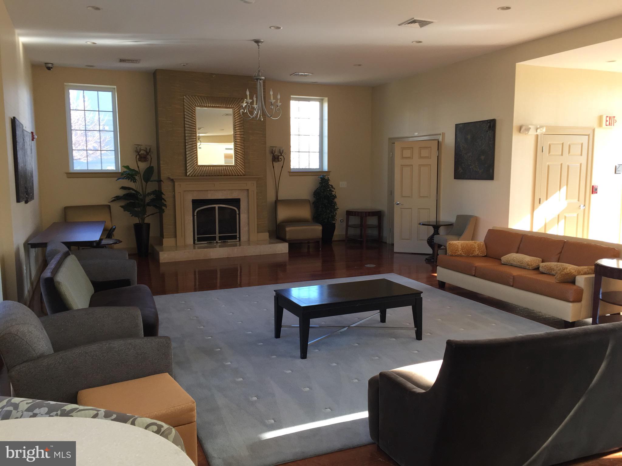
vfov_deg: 48.2
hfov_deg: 61.7
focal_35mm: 29
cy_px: 233
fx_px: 521
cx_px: 311
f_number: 2.2
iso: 32
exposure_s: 1/60
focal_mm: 4.15
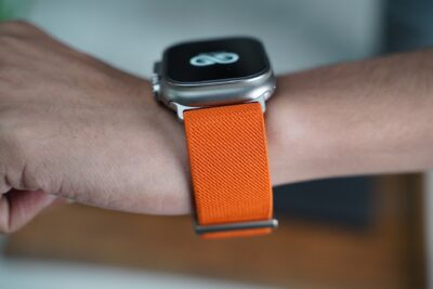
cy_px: 144
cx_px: 216
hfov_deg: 31.4
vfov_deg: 21.3
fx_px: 770
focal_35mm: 64
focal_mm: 64
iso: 1600
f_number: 4
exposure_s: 1/90
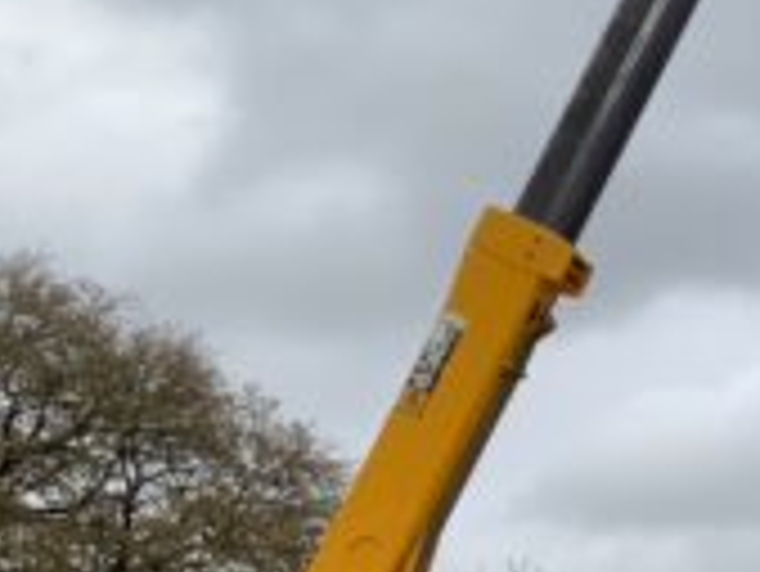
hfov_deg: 17.0
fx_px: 2417
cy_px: 464
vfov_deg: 13.4
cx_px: 931
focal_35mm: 110
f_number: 1.8
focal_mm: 3
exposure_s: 1/450
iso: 16
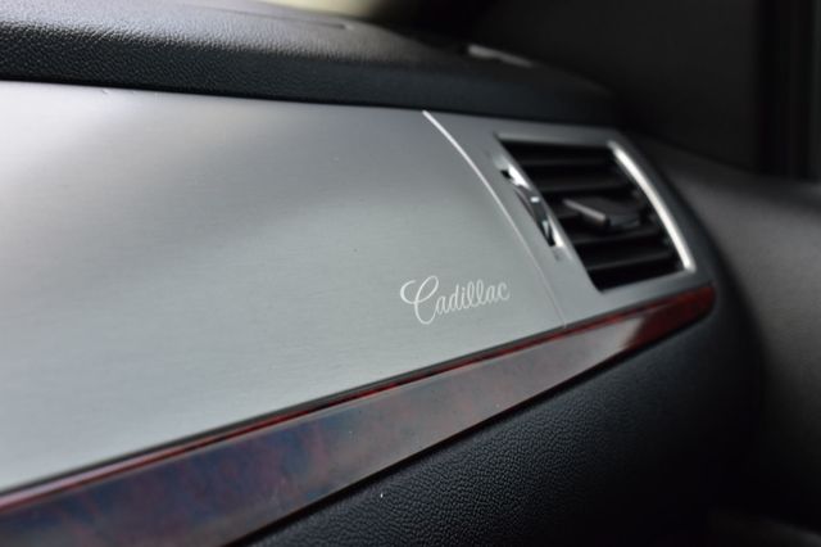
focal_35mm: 78
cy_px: 274
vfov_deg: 17.5
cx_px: 410
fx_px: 1778
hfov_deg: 26.0
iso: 400
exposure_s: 1/80
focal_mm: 52
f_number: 8
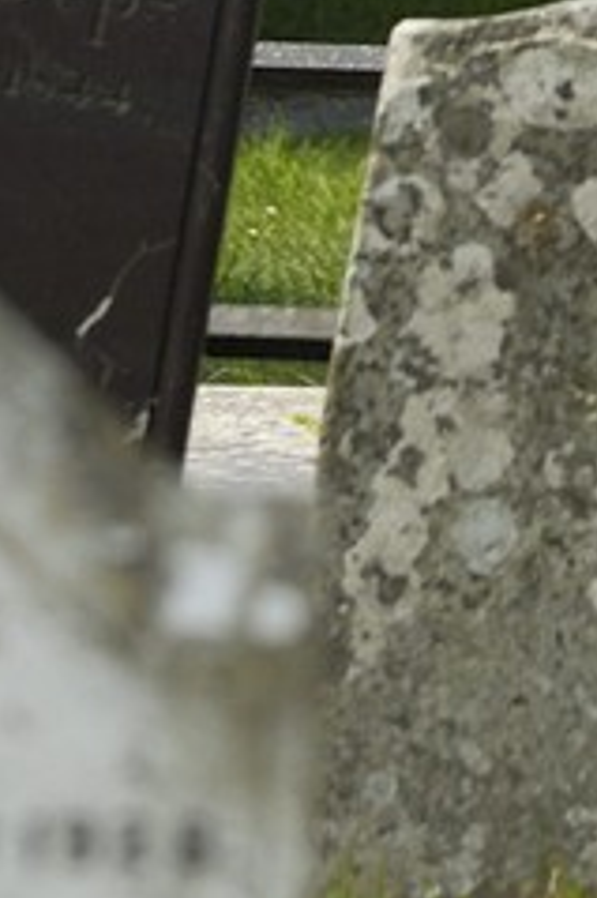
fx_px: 23722
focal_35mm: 952
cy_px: -1646
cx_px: 1239
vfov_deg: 2.2
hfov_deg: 1.4
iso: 100
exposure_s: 1/250
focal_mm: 95
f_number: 4.2
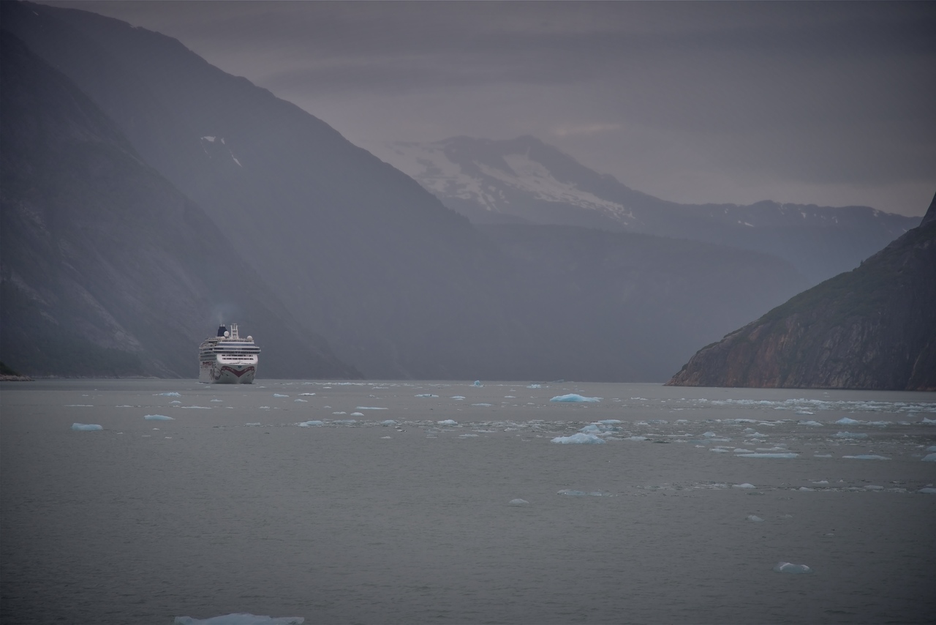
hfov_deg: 17.1
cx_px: 468
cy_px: 312
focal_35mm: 120
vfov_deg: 11.4
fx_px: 3121
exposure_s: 1/250
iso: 140
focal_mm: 120
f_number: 4
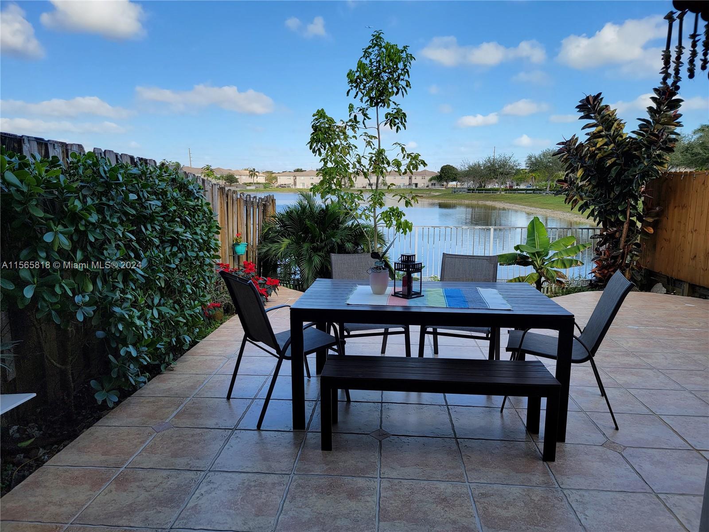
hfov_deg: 71.6
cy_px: 266
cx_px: 354
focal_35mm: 24
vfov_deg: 56.8
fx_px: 492
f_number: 1.8
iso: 16
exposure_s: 1/379
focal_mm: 6.7
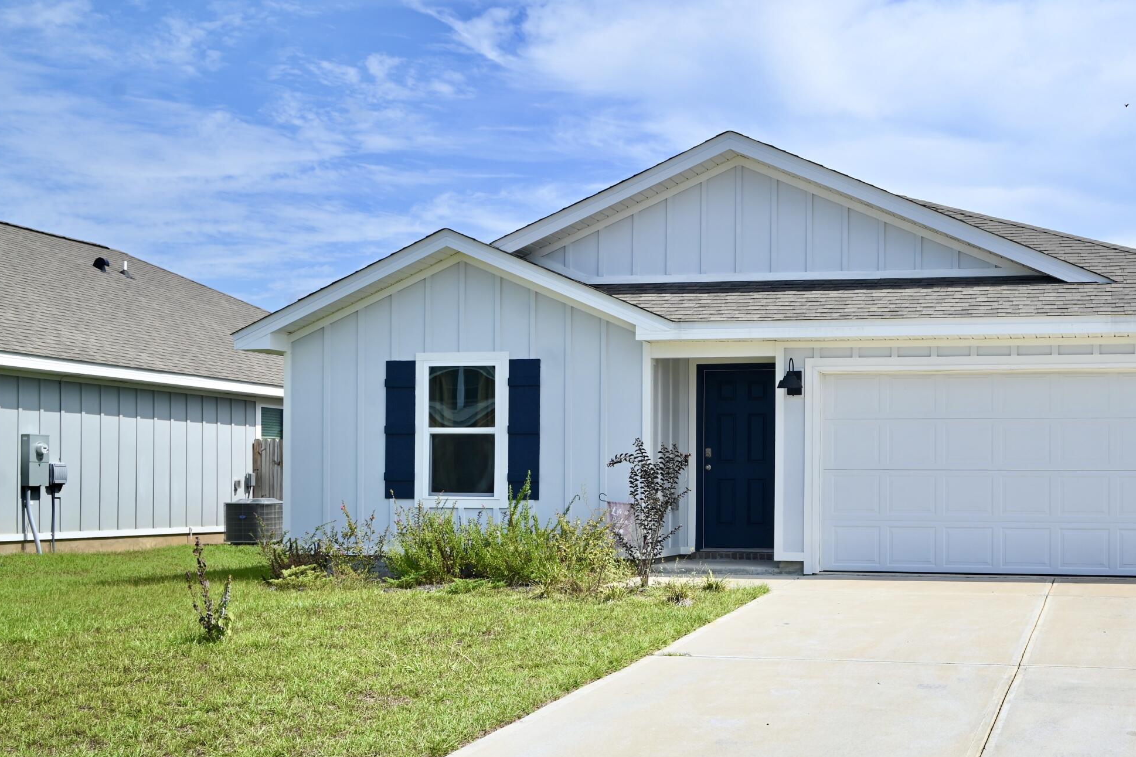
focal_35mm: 48
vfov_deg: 28.0
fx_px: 1515
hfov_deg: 40.4
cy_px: 474
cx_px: 798
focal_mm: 31
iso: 100
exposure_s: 1/320
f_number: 8
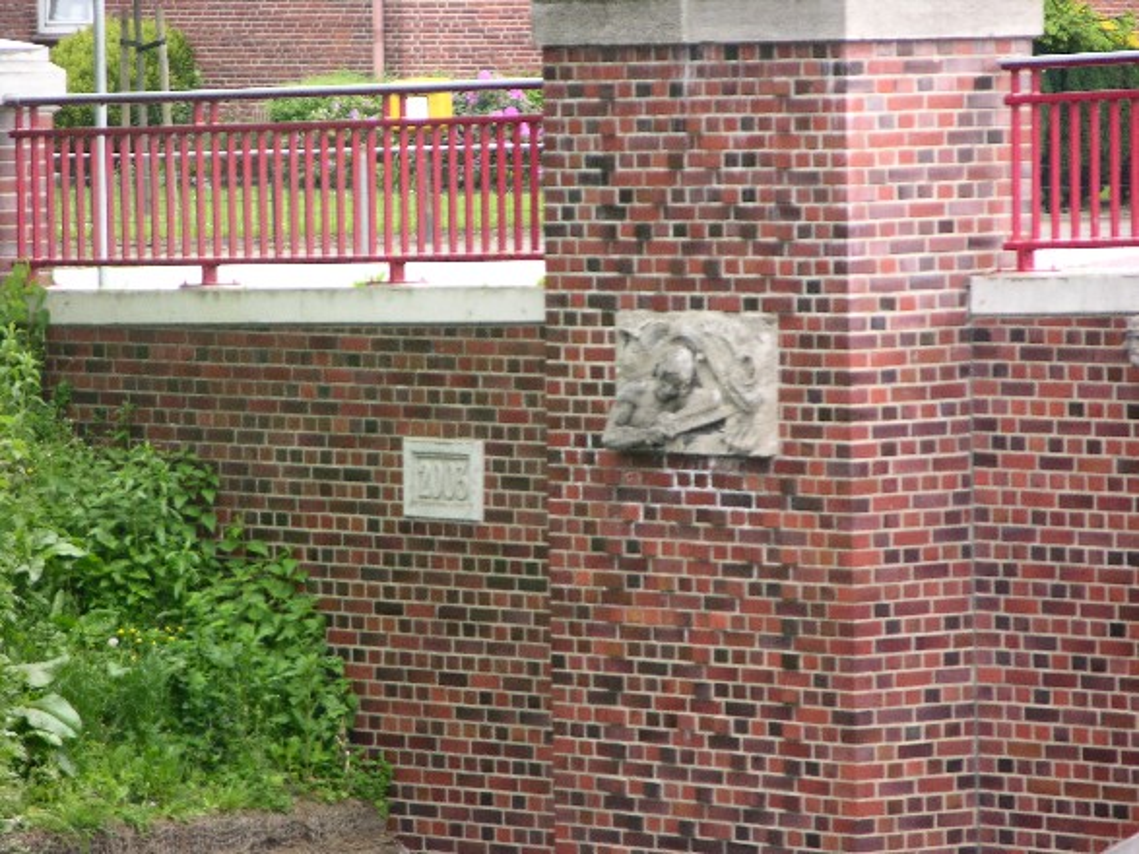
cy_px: 427
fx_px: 9211
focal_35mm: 280
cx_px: 570
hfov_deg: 7.1
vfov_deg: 5.3
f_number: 4.2
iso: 50
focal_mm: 71.2
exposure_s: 1/33.1
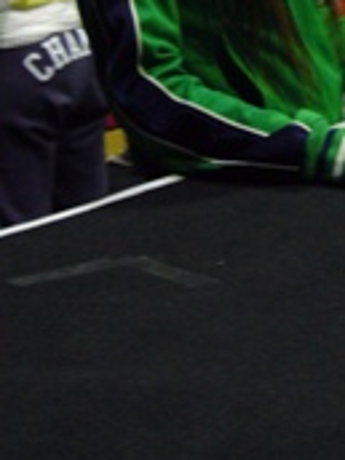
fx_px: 2060
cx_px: 314
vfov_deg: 12.6
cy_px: -19
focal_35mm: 155
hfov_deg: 9.5
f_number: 3.8
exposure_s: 1/8
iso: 200
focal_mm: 10.4
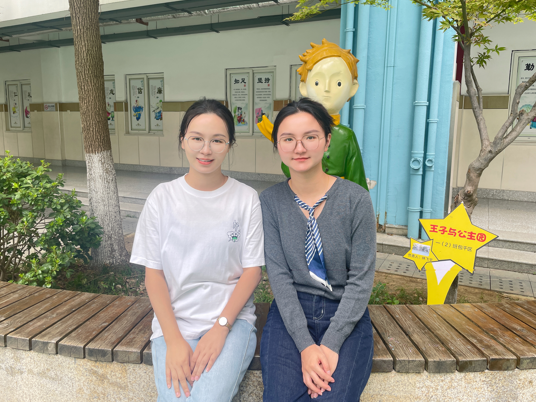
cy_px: 194
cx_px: 269
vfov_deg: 51.3
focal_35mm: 27
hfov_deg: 65.3
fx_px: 418
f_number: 1.6
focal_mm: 4.2
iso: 32
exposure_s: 1/121
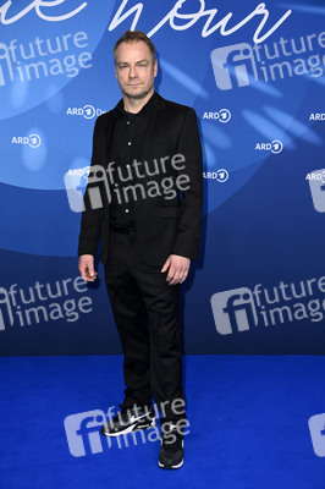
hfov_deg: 24.2
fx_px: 760
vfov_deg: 35.7
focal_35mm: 56
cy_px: 244
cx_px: 162
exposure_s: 1/250
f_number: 5.6
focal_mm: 56
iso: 800
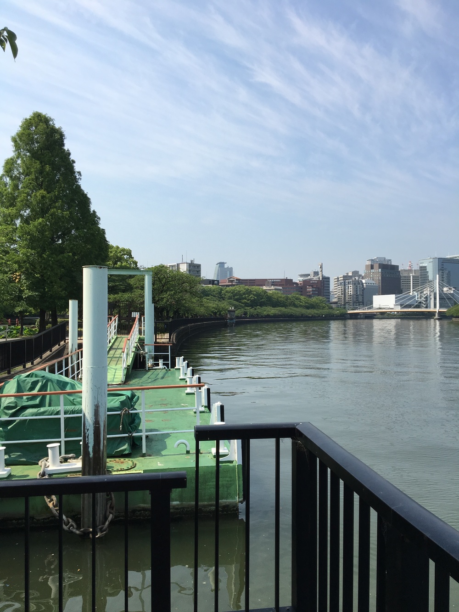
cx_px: 230
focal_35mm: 29
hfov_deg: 48.2
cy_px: 306
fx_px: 513
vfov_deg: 61.7
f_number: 2.2
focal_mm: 4.15
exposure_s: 1/1603
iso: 25
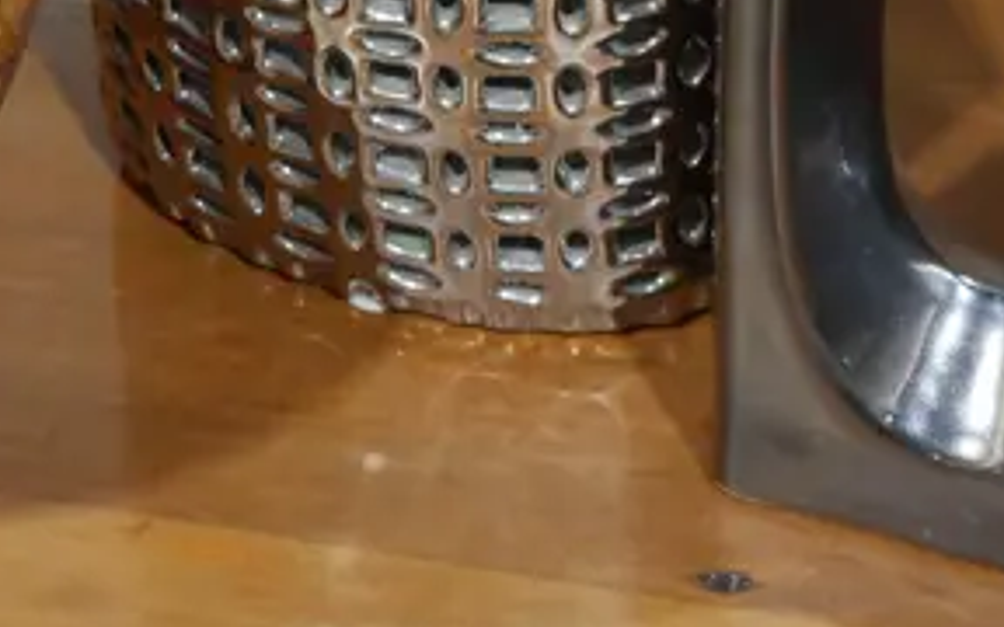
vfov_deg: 8.5
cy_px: -369
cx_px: 322
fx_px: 4132
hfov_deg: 13.8
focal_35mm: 151
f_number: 4.5
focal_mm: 20
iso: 500
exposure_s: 1/60
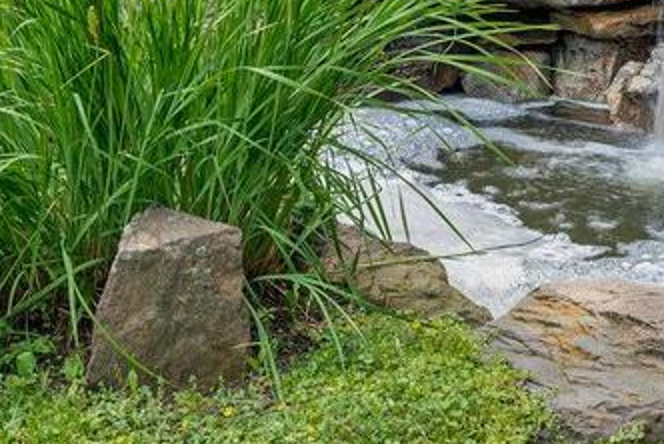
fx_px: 1920
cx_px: 206
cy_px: -414
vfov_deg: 11.9
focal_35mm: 104
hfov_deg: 19.5
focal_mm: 24
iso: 125
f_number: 8
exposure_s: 1/30
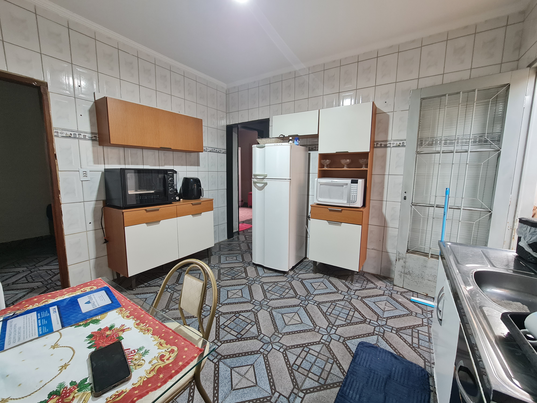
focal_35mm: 13
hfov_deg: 106.2
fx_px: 202
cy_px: 202
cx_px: 268
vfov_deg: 89.9
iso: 320
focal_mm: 2.2
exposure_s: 1/40
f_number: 2.2
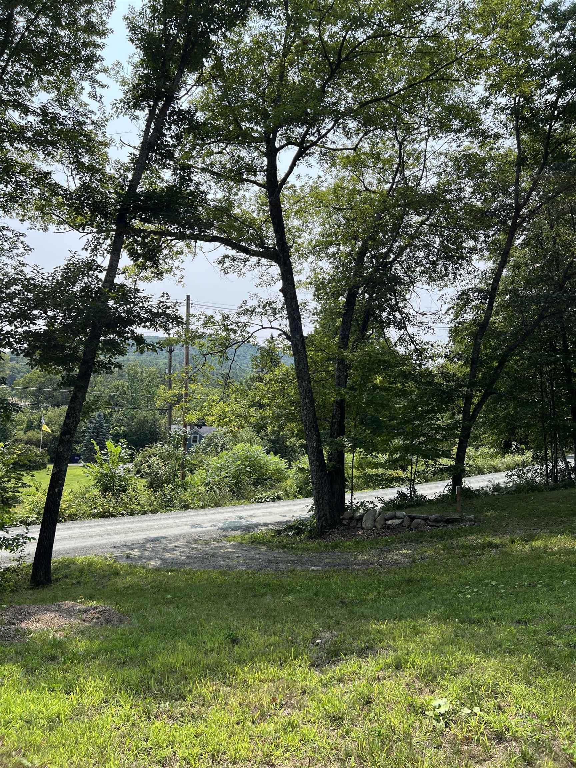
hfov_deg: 53.1
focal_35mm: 26
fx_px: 577
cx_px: 288
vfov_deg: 67.3
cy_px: 384
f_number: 1.5
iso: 50
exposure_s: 1/2513
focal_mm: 5.7
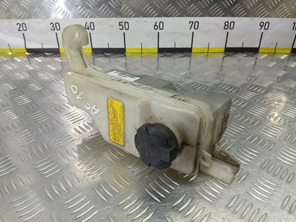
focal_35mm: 23
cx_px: 148
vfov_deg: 58.9
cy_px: 111
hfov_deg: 73.9
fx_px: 197
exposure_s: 1/50
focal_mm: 4.11
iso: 125
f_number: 1.6
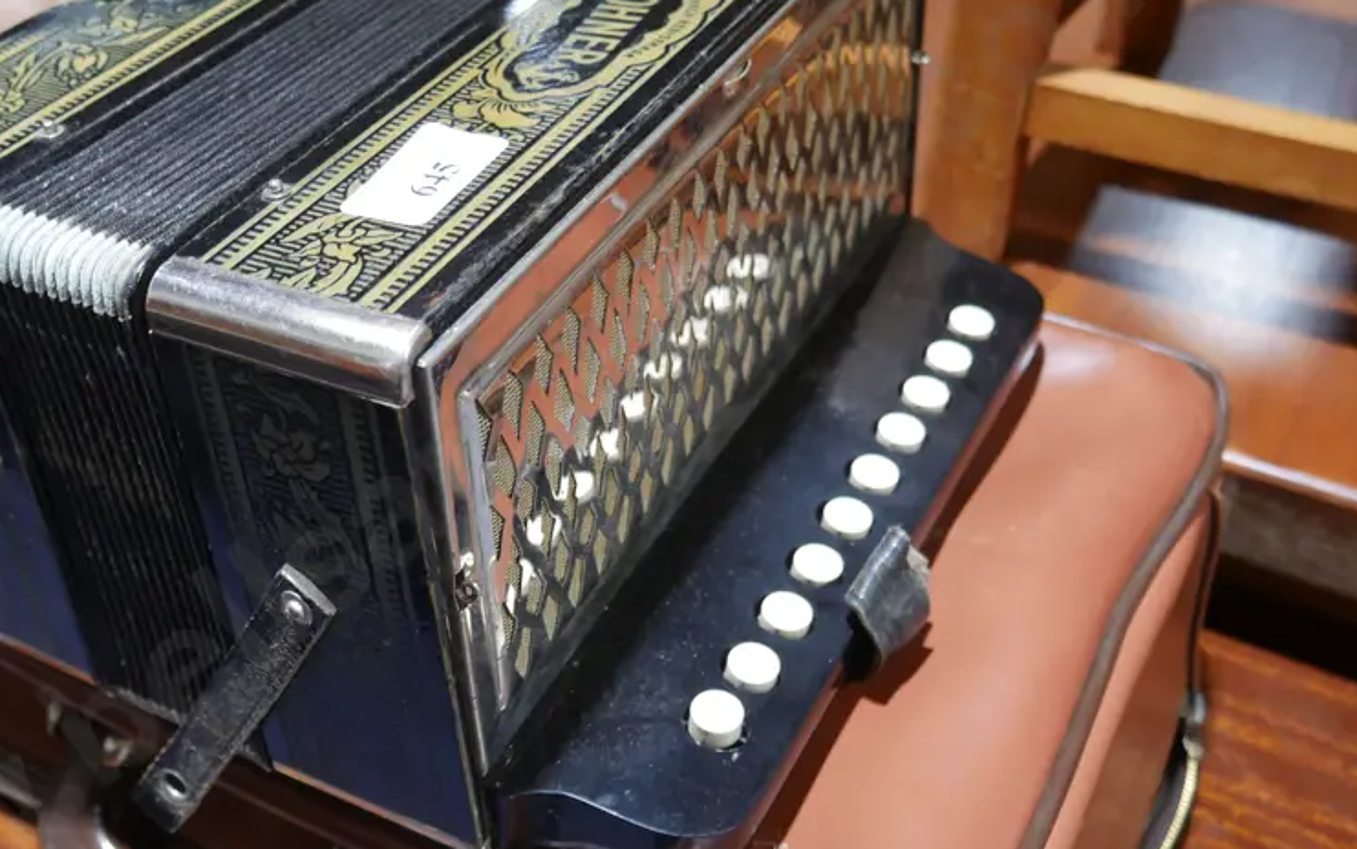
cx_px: 481
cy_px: 453
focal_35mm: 41
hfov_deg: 47.6
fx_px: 1517
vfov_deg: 31.3
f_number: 3.5
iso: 640
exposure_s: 1/60
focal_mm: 14
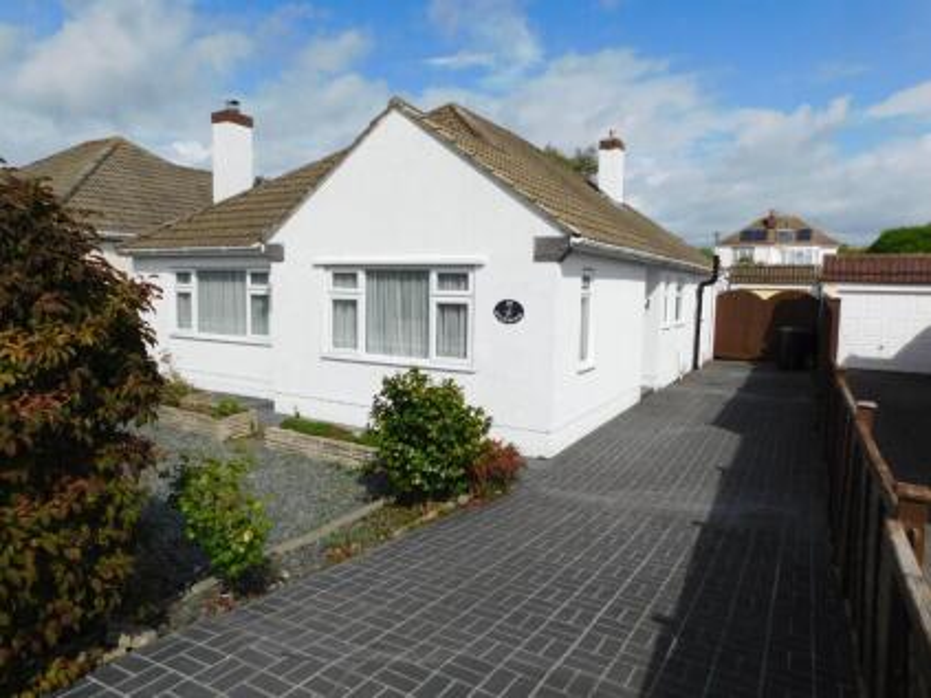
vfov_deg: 58.9
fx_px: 618
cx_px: 466
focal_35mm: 23
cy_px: 349
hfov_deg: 73.9
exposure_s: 1/800
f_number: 6
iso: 125
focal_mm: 4
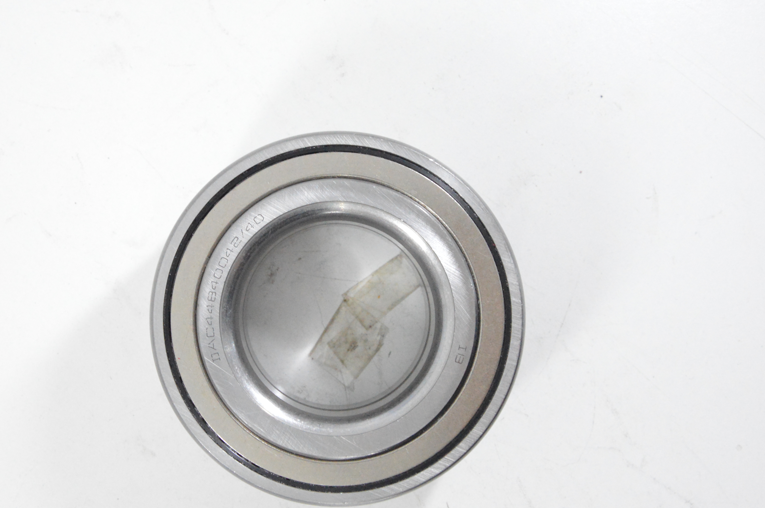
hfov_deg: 26.9
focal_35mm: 75
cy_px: 261
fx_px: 1592
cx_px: 293
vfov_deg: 18.1
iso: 3200
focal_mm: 30
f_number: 7.1
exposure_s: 1/100
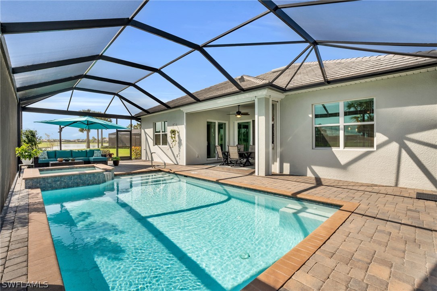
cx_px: 218
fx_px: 194
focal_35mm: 16
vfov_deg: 73.7
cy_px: 146
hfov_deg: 96.7
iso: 200
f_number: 9
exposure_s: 1/250
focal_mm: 16
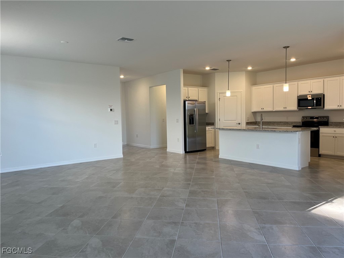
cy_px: 129
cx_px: 172
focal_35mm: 26
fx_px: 258
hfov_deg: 67.3
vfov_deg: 53.1
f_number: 1.6
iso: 64
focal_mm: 5.1
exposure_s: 1/120
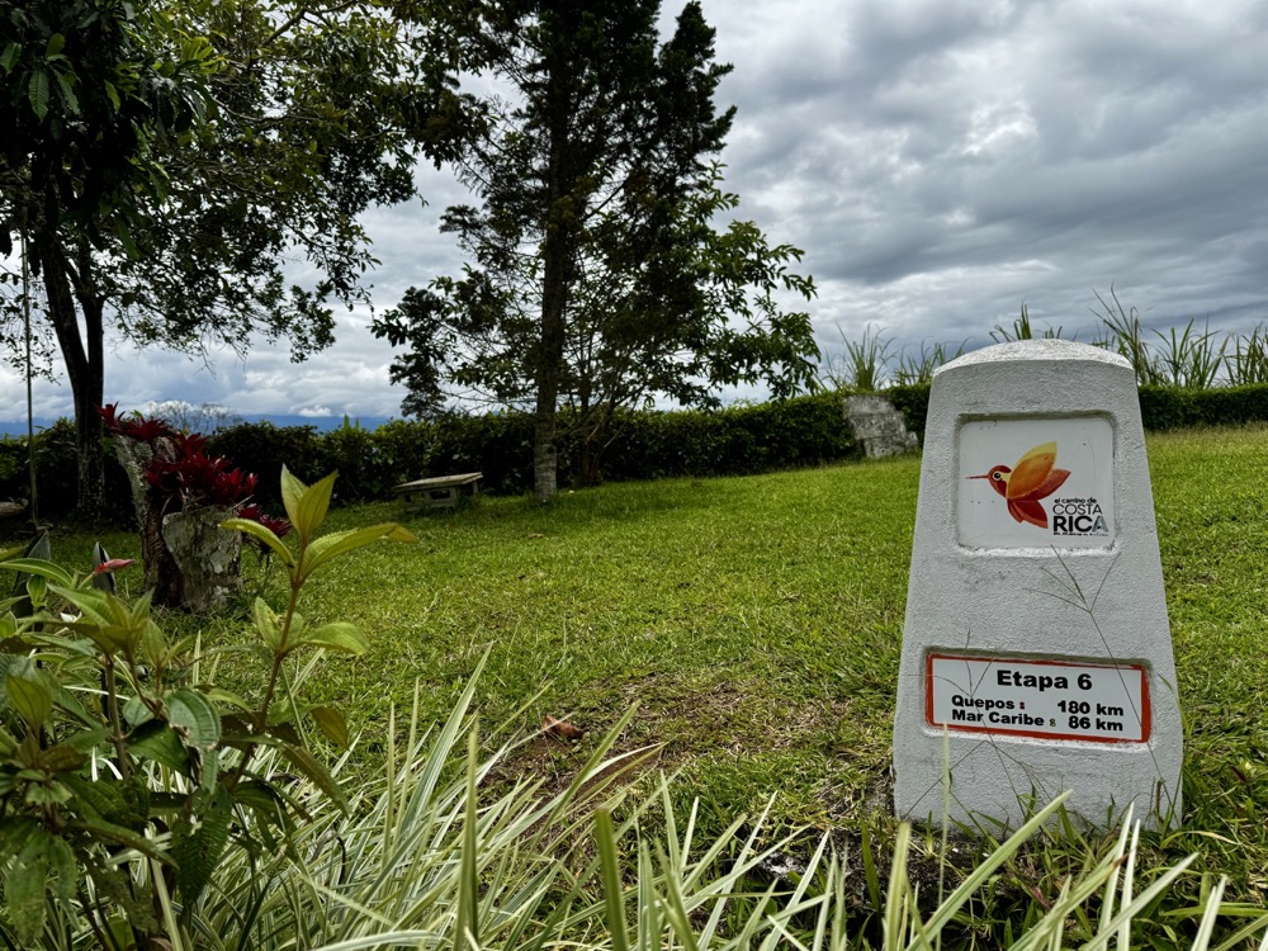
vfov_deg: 56.8
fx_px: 879
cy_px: 476
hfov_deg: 71.6
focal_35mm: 24
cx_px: 634
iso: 80
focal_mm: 6.76
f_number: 1.78
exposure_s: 1/6410
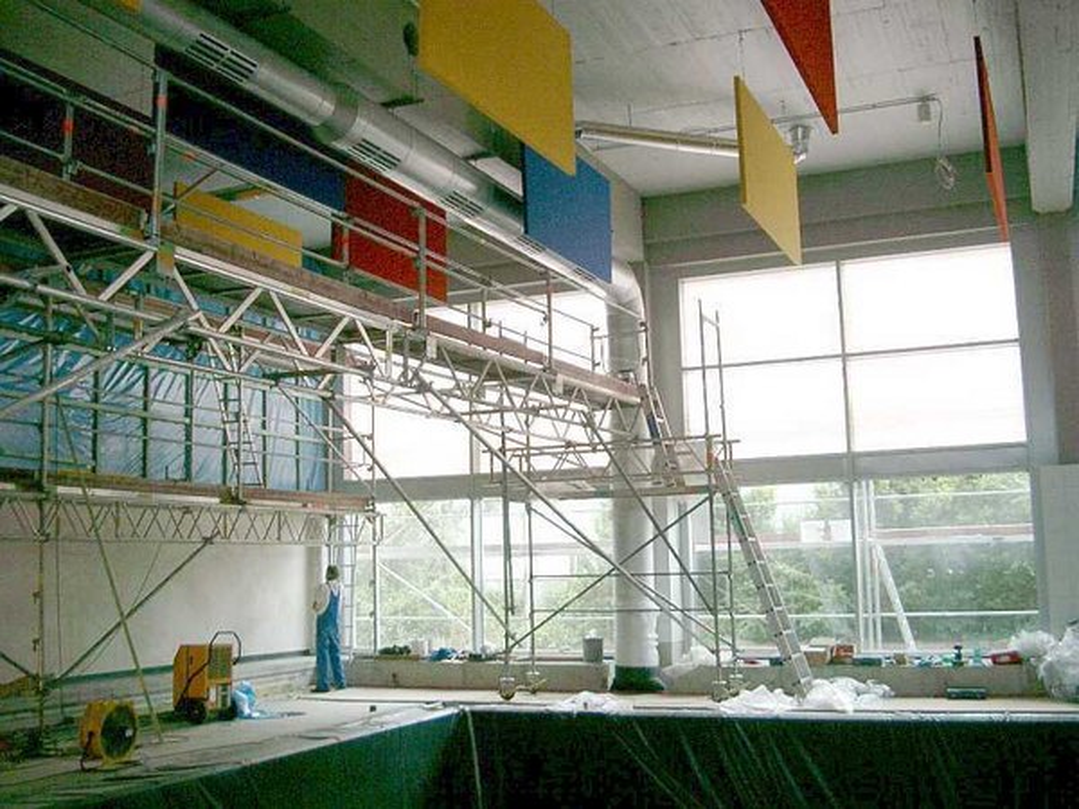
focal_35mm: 37
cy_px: 404
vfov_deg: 38.7
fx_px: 1153
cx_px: 540
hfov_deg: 50.1
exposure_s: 1/160
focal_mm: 7.6
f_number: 2.6
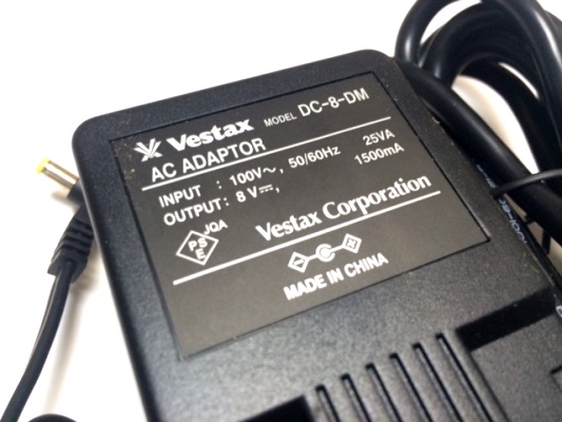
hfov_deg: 61.6
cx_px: 281
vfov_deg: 48.2
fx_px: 471
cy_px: 211
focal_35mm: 29
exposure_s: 1/33
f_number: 2.2
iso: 250
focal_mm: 4.15
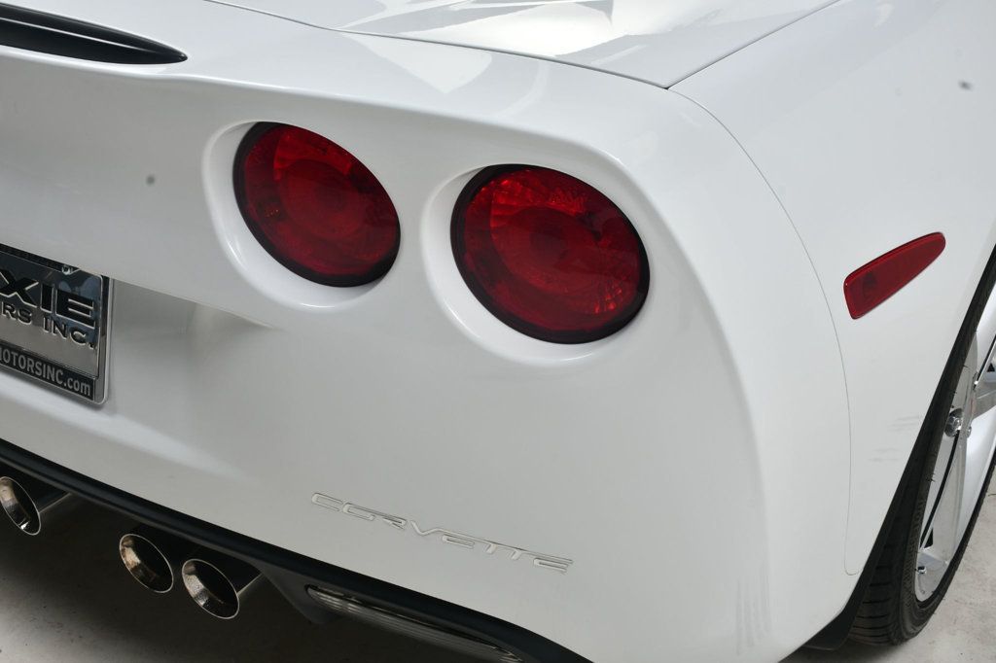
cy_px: 332
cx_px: 498
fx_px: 1327
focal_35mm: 48
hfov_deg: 41.1
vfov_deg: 28.1
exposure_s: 1/160
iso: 100
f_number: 14
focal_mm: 32
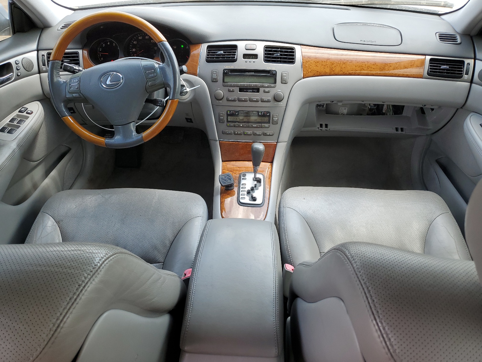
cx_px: 241
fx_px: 362
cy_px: 181
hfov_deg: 67.3
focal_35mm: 26
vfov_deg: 53.1
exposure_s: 1/333
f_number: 1.5
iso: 50
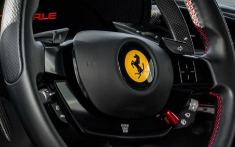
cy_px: 111
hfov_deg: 8.8
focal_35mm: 237
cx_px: 206
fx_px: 1518
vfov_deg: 5.5
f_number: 5.6
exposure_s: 1/80
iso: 125
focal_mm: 50
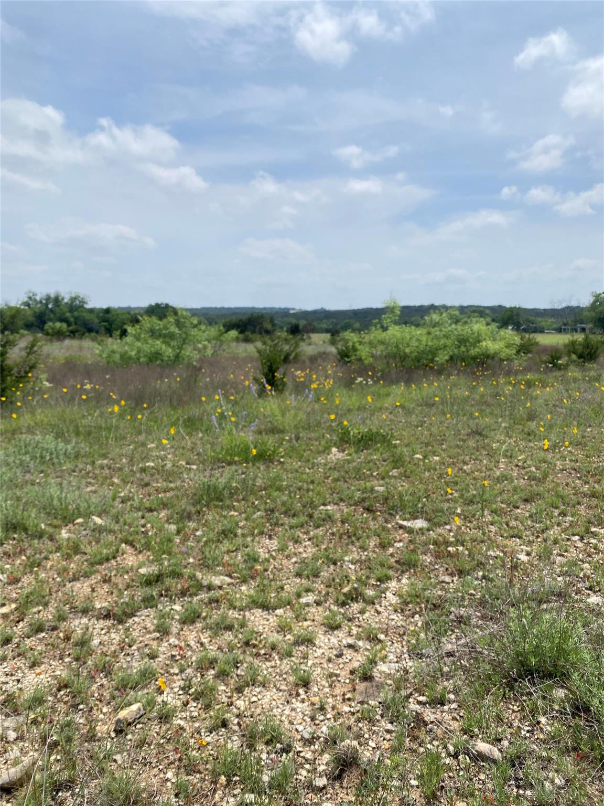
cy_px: 403
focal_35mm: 26
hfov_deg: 53.1
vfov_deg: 67.3
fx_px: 605
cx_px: 302
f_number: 1.8
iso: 32
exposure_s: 1/2890
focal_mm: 4.25
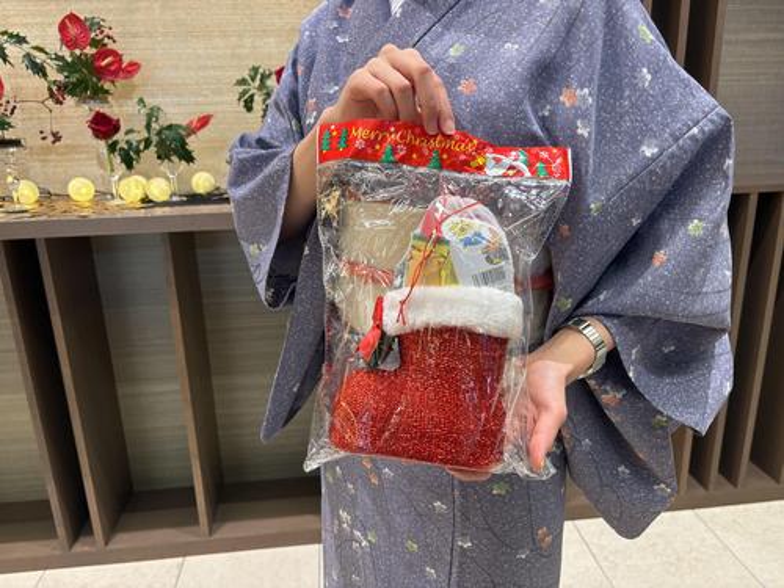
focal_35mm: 26
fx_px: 589
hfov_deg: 67.3
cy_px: 294
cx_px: 392
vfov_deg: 53.1
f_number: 1.6
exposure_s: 1/50
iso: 125
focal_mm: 5.96
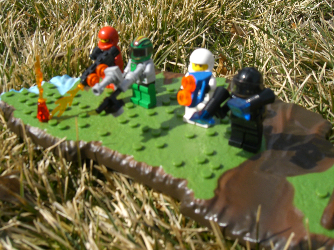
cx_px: 167
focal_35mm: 38
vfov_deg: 37.7
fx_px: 367
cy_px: 125
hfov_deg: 49.0
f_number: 4.4
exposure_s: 1/640
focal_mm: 6.3
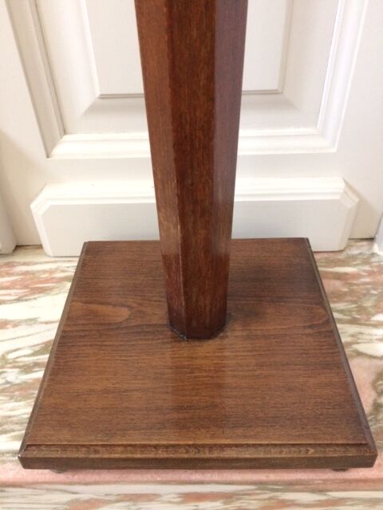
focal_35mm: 29
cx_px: 192
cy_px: 255
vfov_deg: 61.7
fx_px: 428
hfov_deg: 48.2
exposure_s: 1/17
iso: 320
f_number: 2.2
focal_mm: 4.15
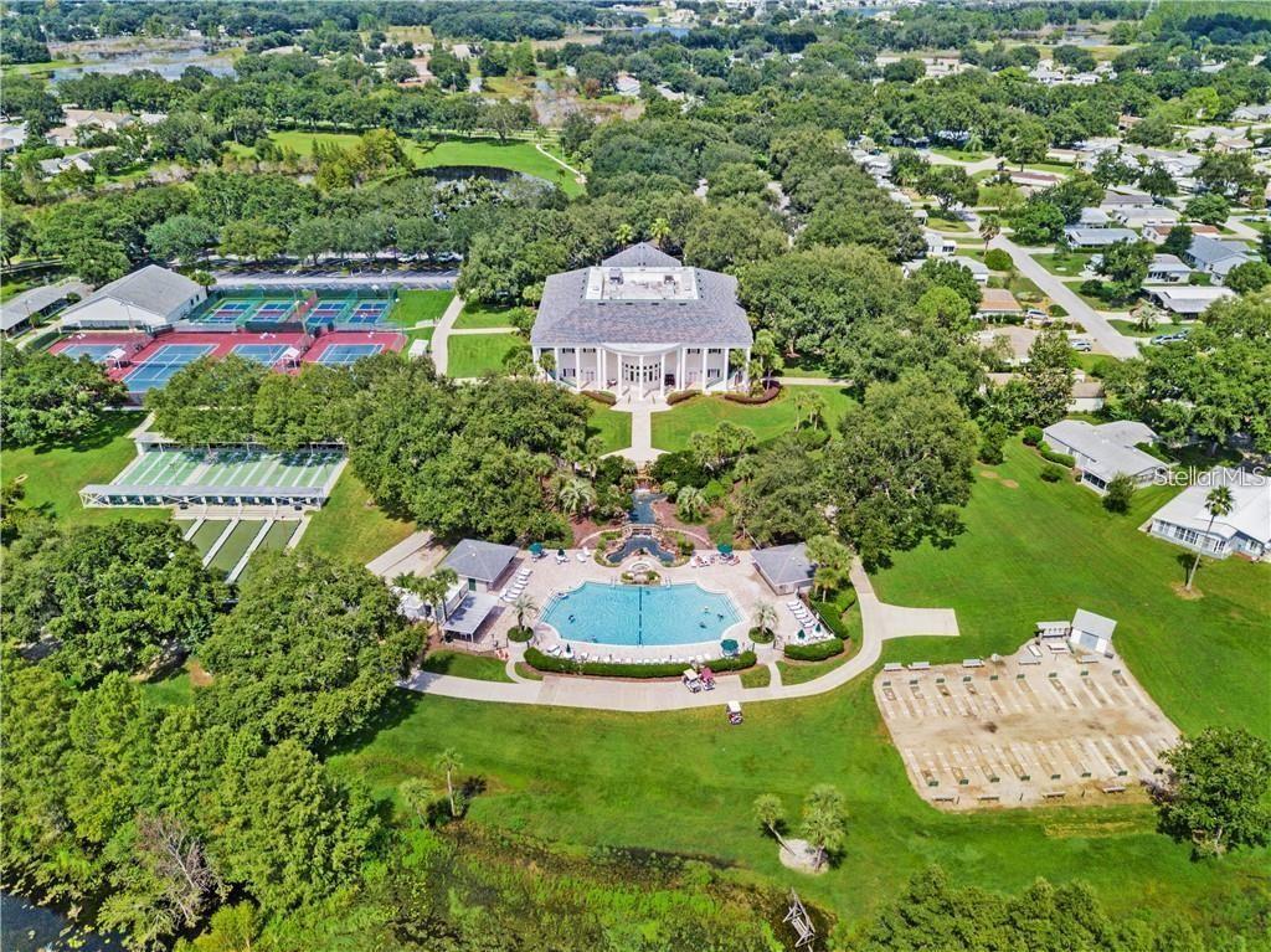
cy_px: 476
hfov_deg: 67.3
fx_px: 954
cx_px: 636
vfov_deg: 53.0
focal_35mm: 26
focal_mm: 4.73
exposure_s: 1/2000
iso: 100
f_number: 2.2
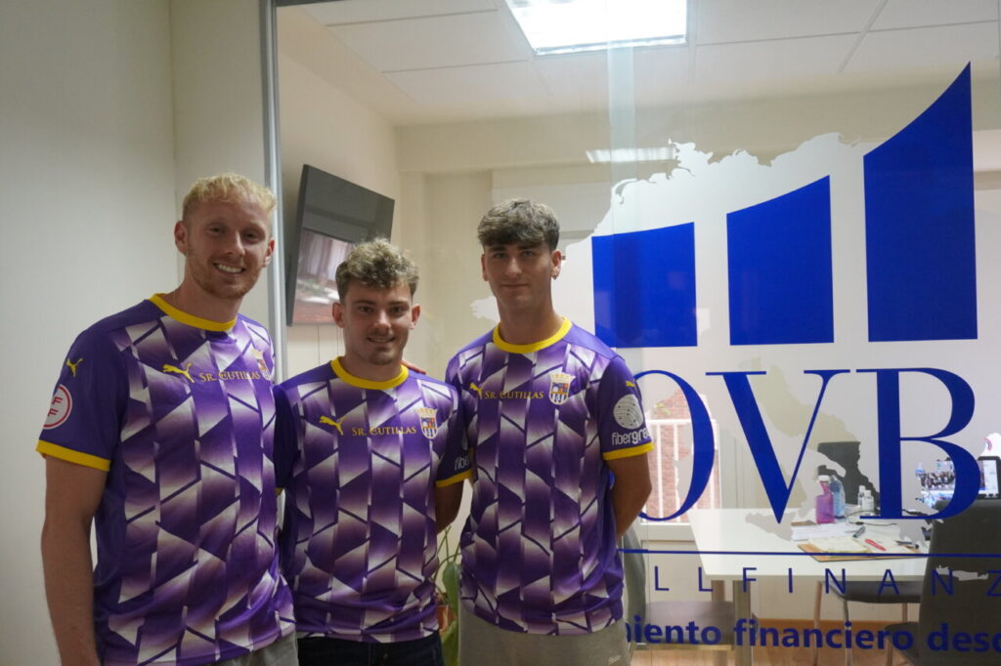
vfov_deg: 38.3
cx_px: 500
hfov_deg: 55.1
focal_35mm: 34
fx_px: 959
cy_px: 333
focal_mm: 23
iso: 2000
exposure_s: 1/160
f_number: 4
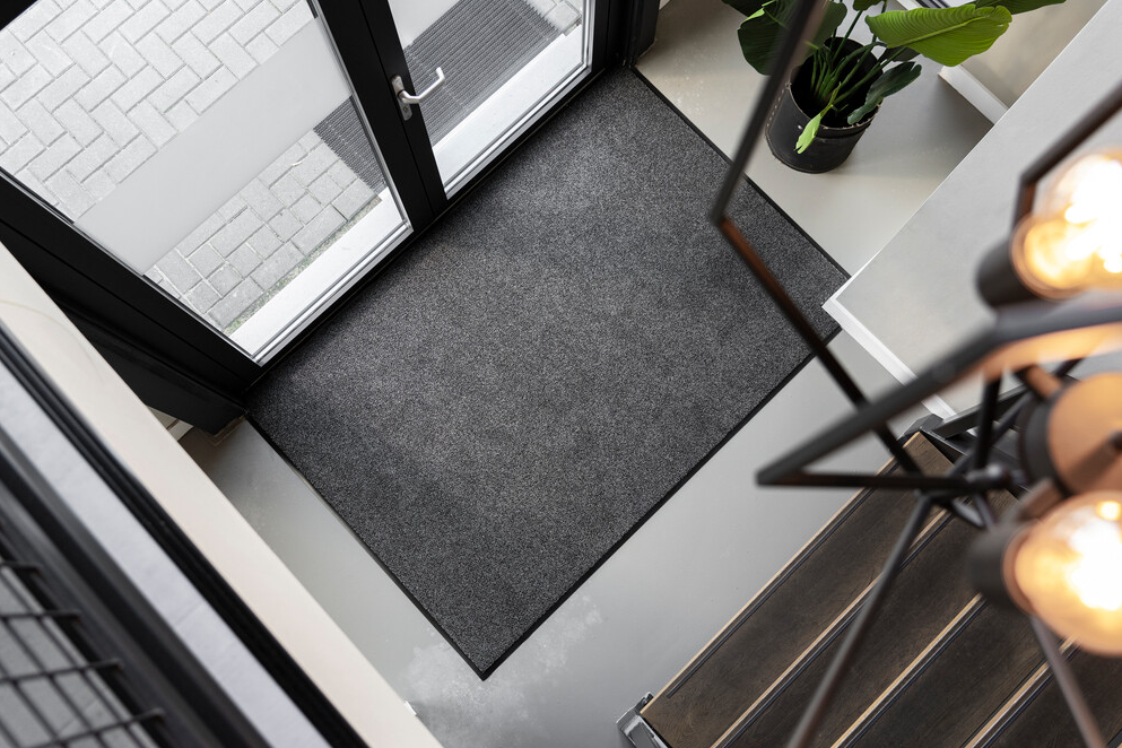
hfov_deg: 57.2
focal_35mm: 33
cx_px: 557
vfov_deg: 40.0
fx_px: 1028
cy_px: 368
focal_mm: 32
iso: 640
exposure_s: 1/60
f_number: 4.5
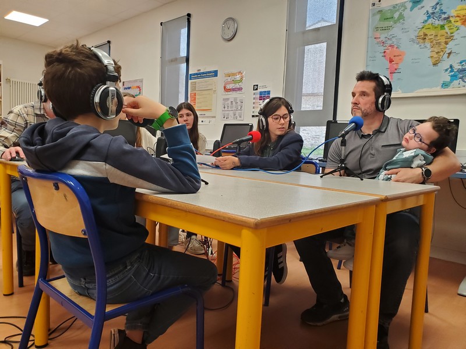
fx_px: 350
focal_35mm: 26
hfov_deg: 67.3
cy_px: 174
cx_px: 233
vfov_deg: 53.1
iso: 320
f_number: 2.4
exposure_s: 1/100
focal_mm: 4.3
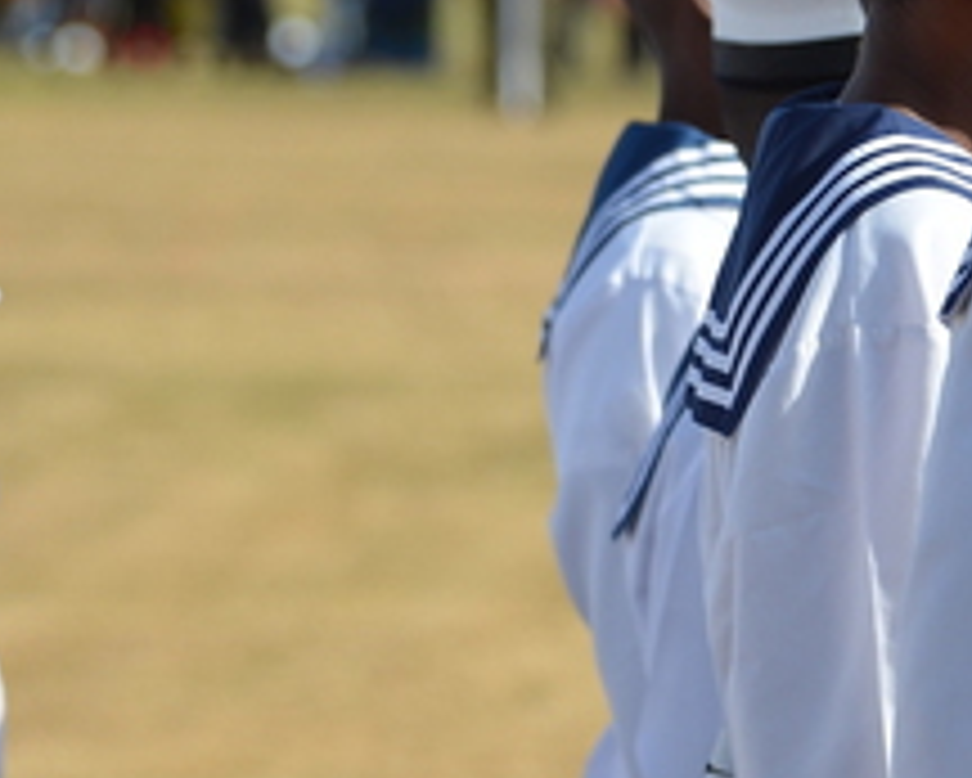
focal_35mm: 910
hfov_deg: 2.1
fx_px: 26190
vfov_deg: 1.7
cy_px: -25
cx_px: -108
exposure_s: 1/800
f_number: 5.3
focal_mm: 200
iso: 160
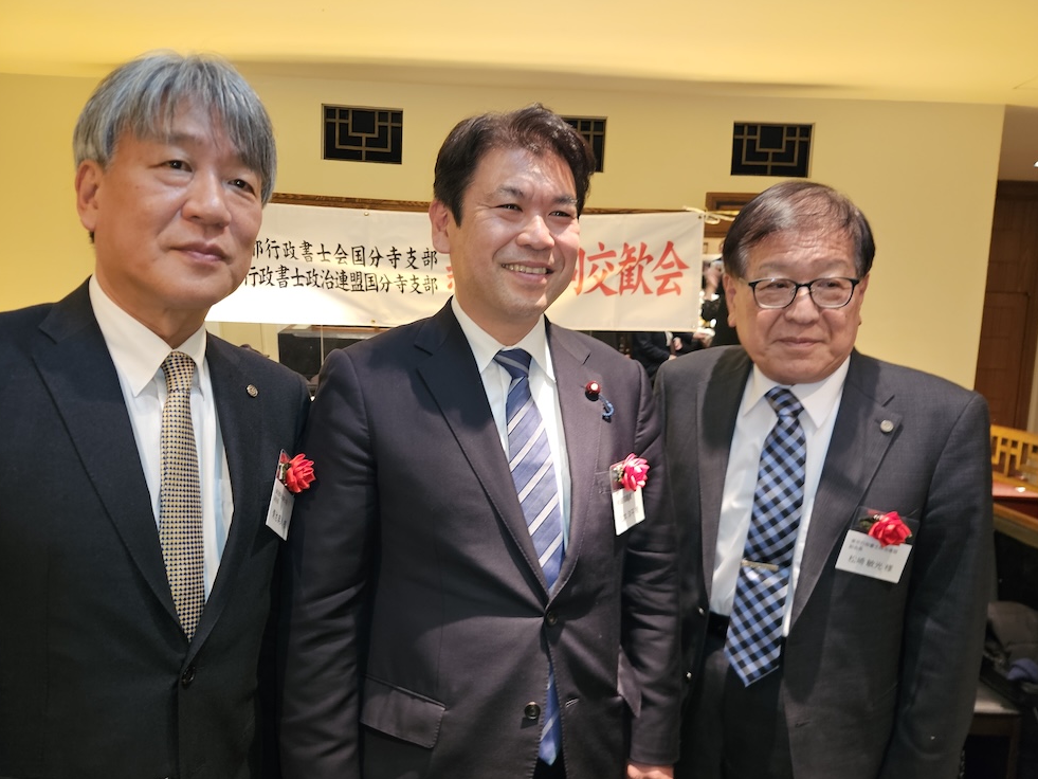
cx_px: 526
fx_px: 720
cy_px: 402
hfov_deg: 71.6
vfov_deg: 56.8
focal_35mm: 24
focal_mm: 5.4
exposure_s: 1/10
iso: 250
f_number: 1.8
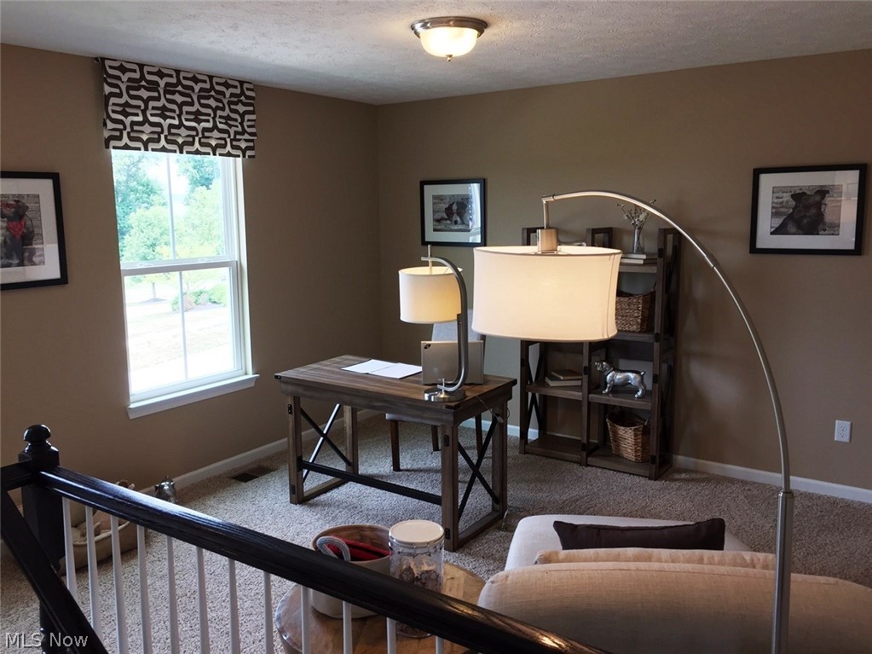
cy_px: 327
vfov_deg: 48.2
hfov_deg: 61.7
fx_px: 730
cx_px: 436
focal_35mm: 29
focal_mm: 4.15
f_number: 2.2
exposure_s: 1/60
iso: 32
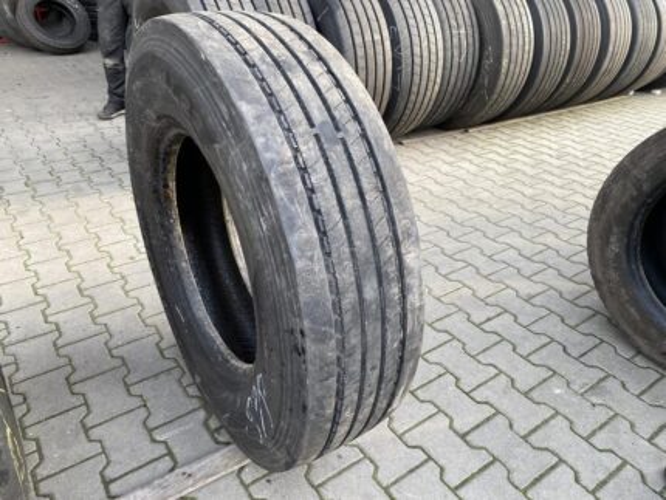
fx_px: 501
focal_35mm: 26
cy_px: 250
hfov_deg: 67.3
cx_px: 333
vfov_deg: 53.1
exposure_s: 1/122
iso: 40
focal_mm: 4.25
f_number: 1.8
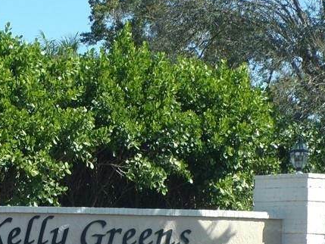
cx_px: 61
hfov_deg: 16.7
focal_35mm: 117
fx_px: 1099
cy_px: 243
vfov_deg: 12.5
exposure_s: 1/180
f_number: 5.1
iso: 80
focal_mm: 8.7
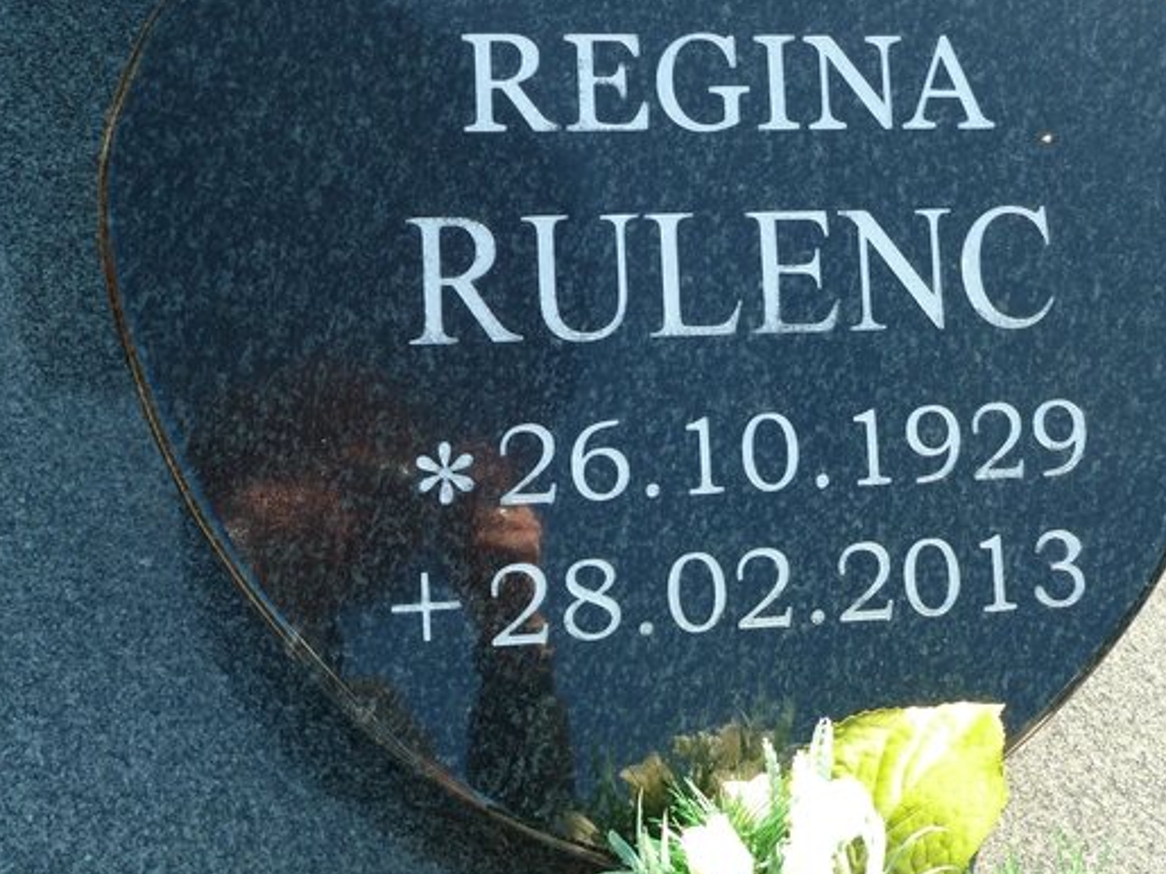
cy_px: 346
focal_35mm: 46
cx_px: 666
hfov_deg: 41.2
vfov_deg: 31.4
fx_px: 1549
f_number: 3.6
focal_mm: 6.1
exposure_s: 1/80
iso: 80
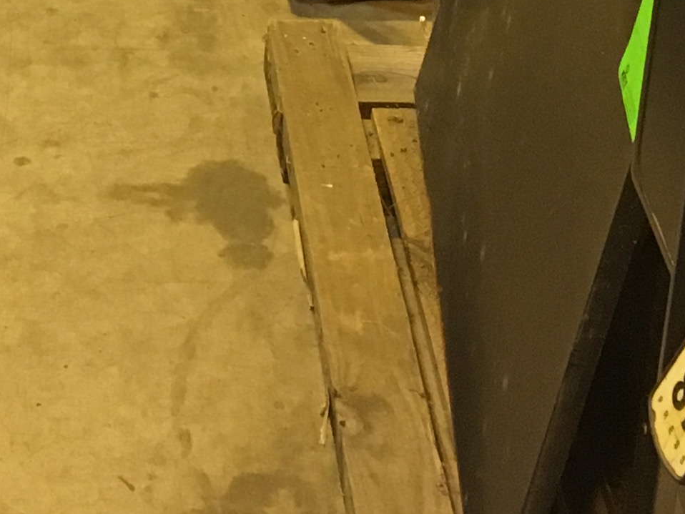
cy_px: -342
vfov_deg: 11.5
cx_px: 34
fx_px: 2415
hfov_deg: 15.9
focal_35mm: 122
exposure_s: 1/24
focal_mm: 4.15
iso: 200
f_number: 2.2
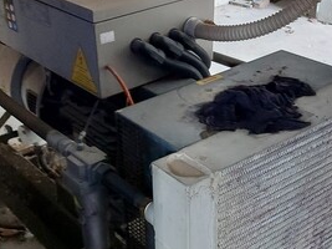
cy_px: 157
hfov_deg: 35.4
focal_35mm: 54
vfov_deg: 26.9
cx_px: 132
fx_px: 518
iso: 500
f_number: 1.8
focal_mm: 5.23
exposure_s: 1/25
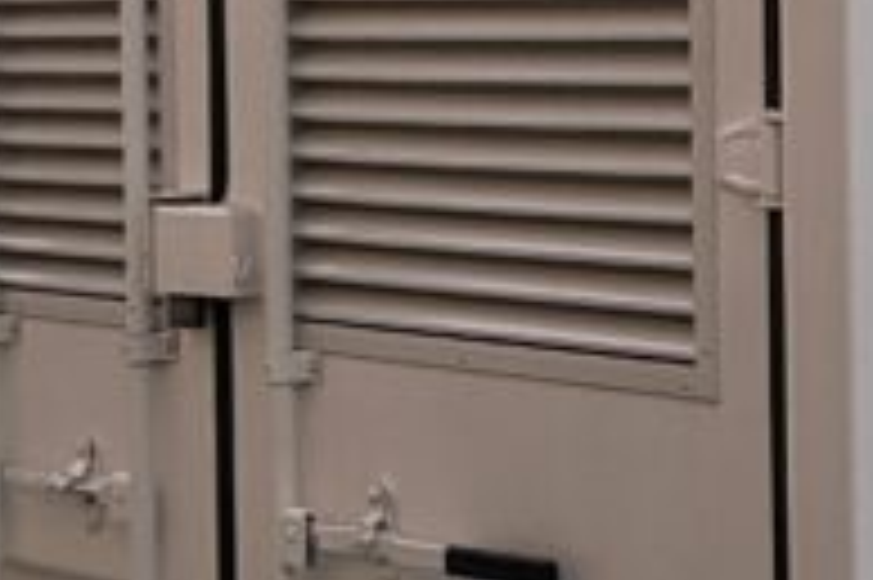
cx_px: 760
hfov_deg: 14.2
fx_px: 3465
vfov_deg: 9.6
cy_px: 112
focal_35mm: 143
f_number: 1.5
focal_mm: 5.7
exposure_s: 1/40
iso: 640
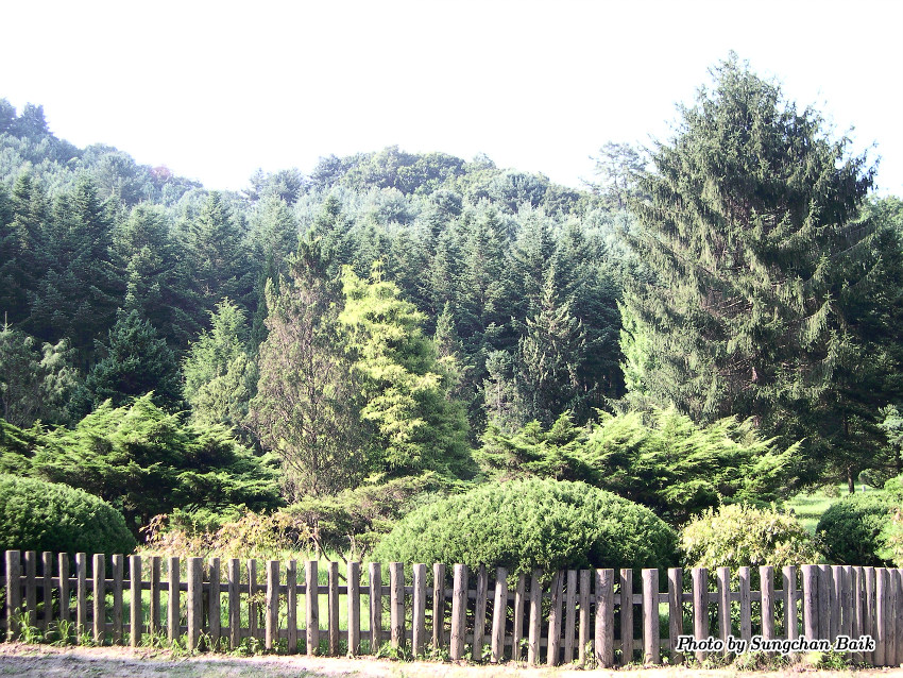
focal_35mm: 38
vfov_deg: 37.7
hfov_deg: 49.0
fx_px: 992
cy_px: 339
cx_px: 452
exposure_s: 1/205
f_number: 2.8
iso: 100
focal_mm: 8
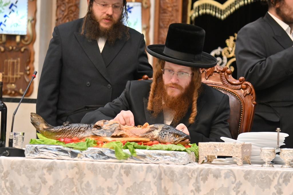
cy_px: 98
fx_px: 1464
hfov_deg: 11.4
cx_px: 146
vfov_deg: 7.6
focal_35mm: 180
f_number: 4
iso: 800
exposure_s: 1/200
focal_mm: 120
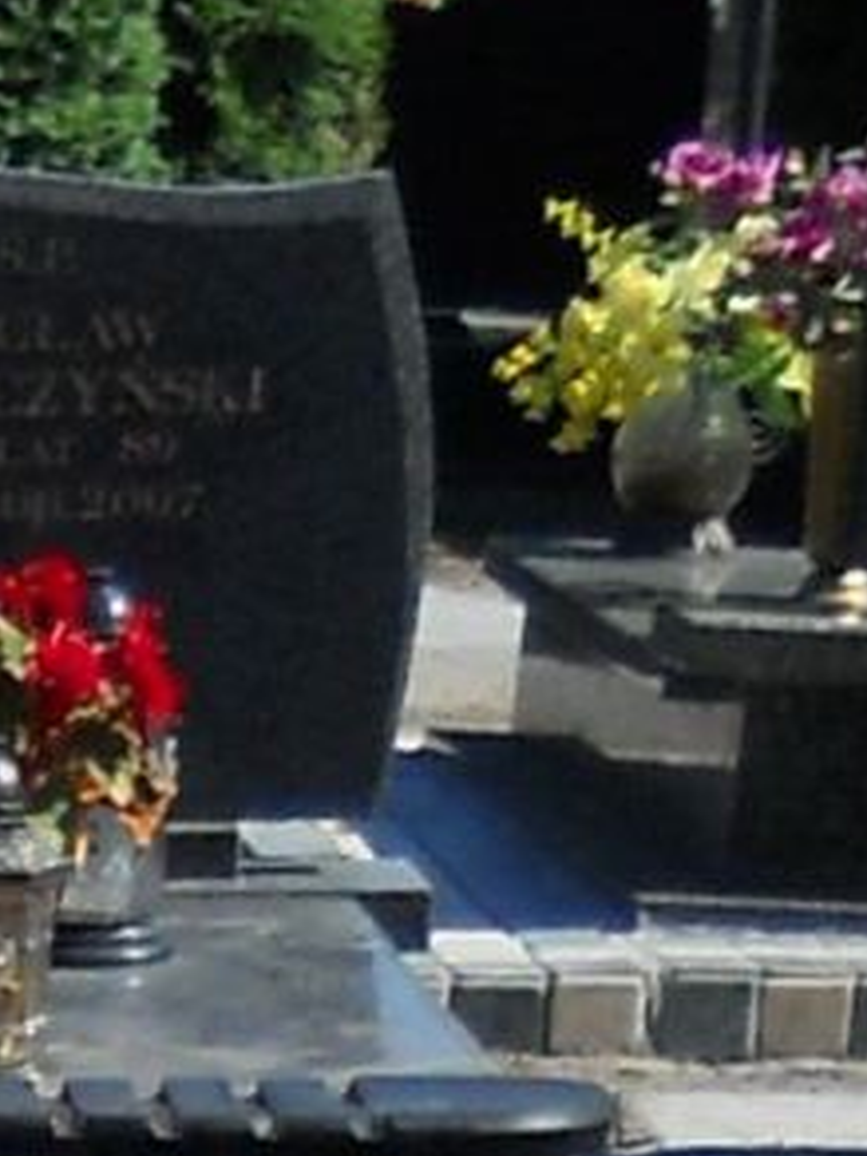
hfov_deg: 5.3
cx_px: -1017
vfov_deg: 6.5
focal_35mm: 273
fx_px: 9117
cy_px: 3611
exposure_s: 1/320
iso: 80
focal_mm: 6.72
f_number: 5.5
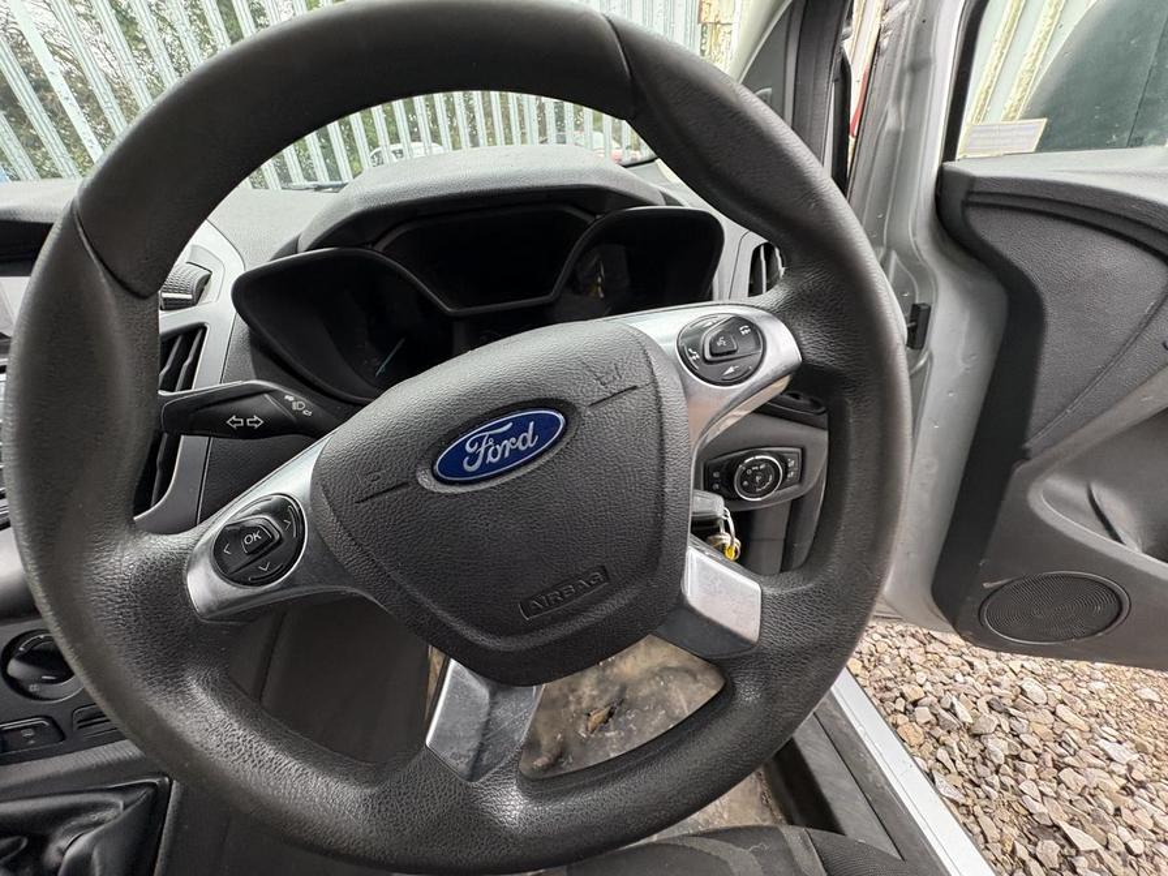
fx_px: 472
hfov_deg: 102.1
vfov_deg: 85.7
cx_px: 584
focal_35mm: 14
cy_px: 438
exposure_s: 1/60
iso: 250
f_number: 2.2
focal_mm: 2.22
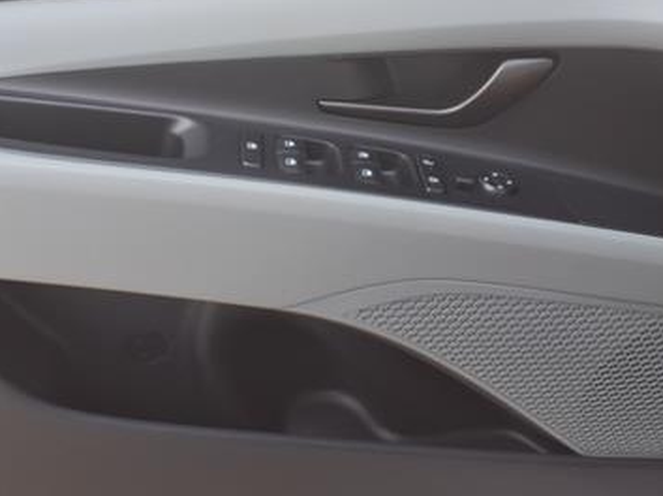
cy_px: 79
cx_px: 297
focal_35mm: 49
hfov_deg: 38.9
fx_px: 938
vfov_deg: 28.8
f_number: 1.9
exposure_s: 1/120
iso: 64
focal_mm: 3.58
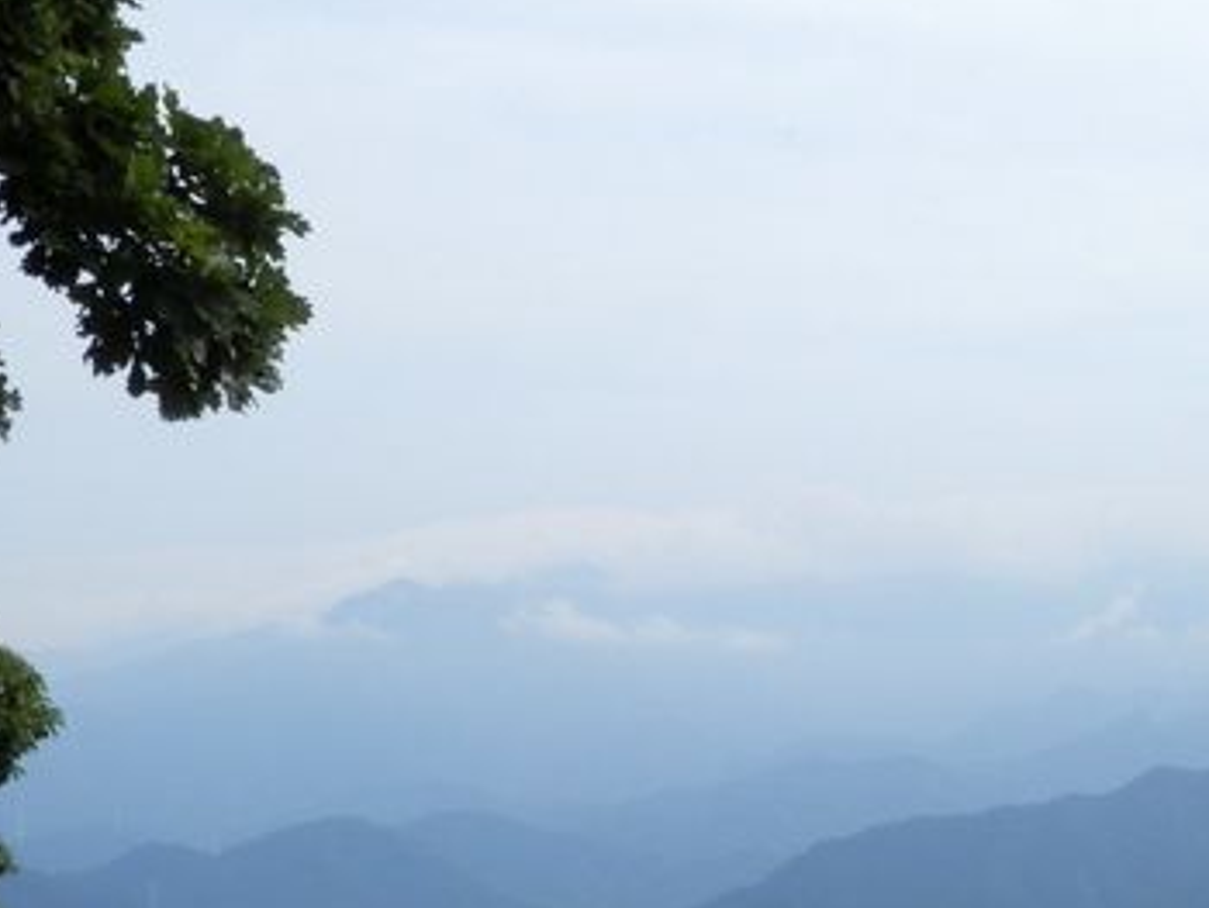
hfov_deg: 17.4
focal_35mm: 112
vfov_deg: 13.1
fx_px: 3914
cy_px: 846
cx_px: 1022
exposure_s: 1/800
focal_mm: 8.9
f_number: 4
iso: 80
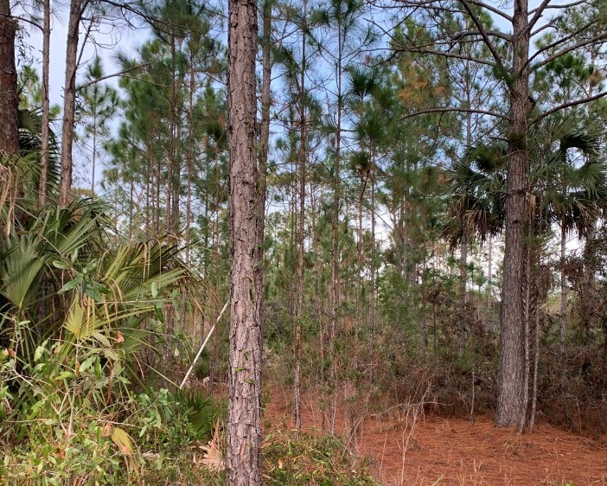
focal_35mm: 37
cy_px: 298
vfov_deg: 39.9
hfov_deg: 49.0
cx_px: 281
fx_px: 665
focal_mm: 4.25
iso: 25
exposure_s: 1/121
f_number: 1.8
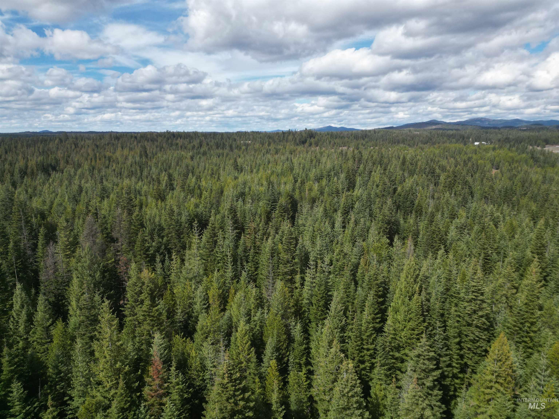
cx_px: 280
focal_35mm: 24
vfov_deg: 56.8
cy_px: 210
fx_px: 388
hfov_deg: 71.6
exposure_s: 1/4000
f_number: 1.7
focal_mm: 6.72
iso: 130
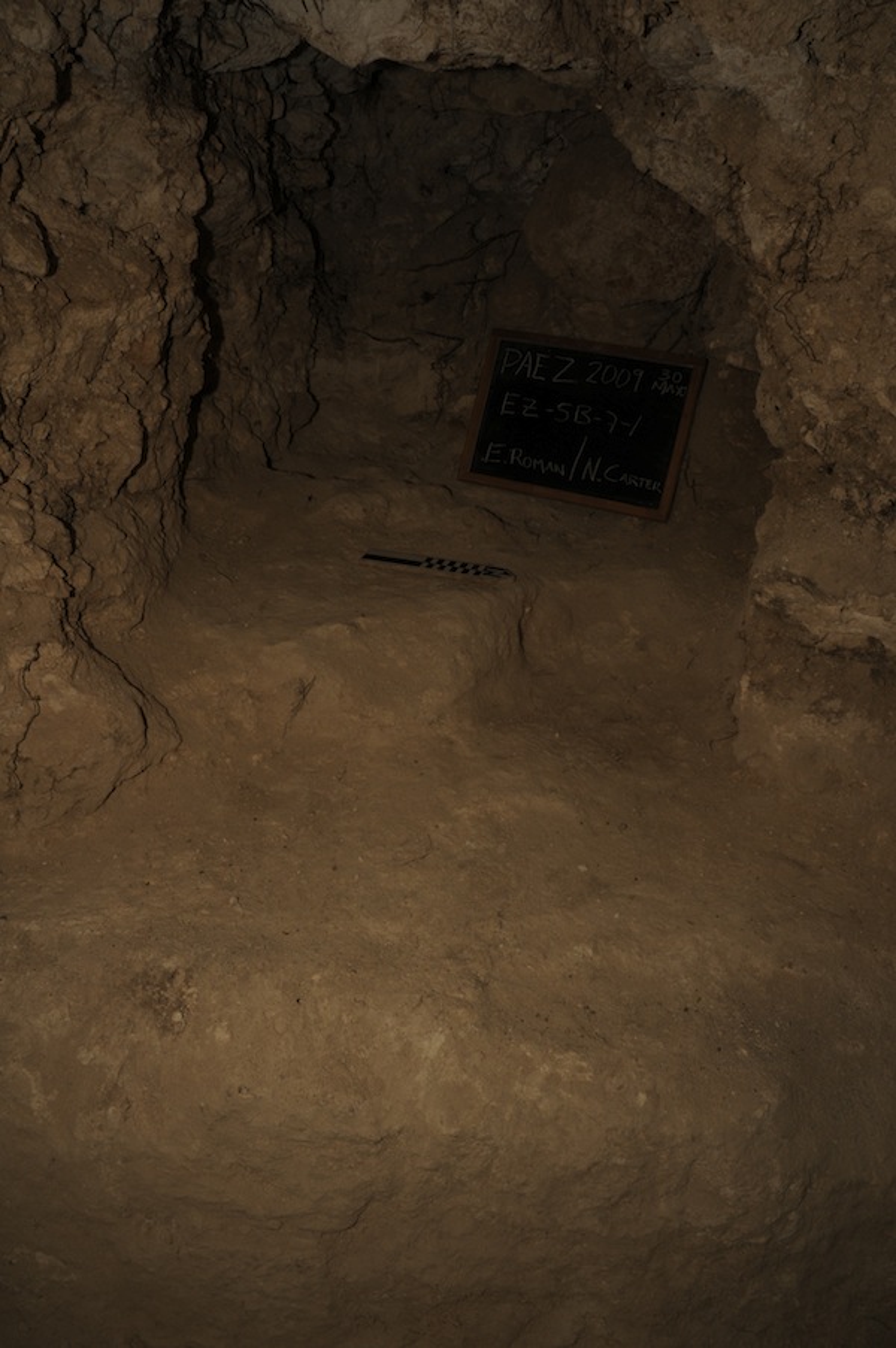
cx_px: 448
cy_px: 674
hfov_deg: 47.8
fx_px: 1010
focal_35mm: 27
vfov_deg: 67.4
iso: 200
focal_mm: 18
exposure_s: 1/160
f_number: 16
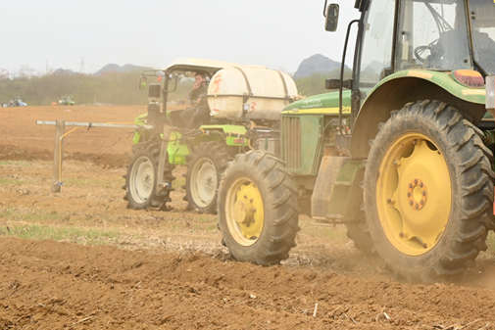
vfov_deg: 12.8
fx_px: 1472
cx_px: 532
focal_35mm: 107
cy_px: 79
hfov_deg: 18.4
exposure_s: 1/200
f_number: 5.3
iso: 100
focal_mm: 45
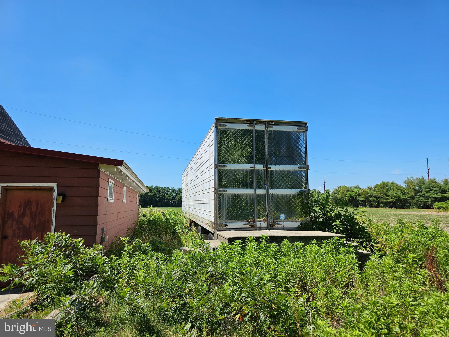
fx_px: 298
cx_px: 224
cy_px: 168
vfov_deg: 58.9
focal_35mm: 23
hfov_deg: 73.9
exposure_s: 1/861
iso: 10
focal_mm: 6.3
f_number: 1.7
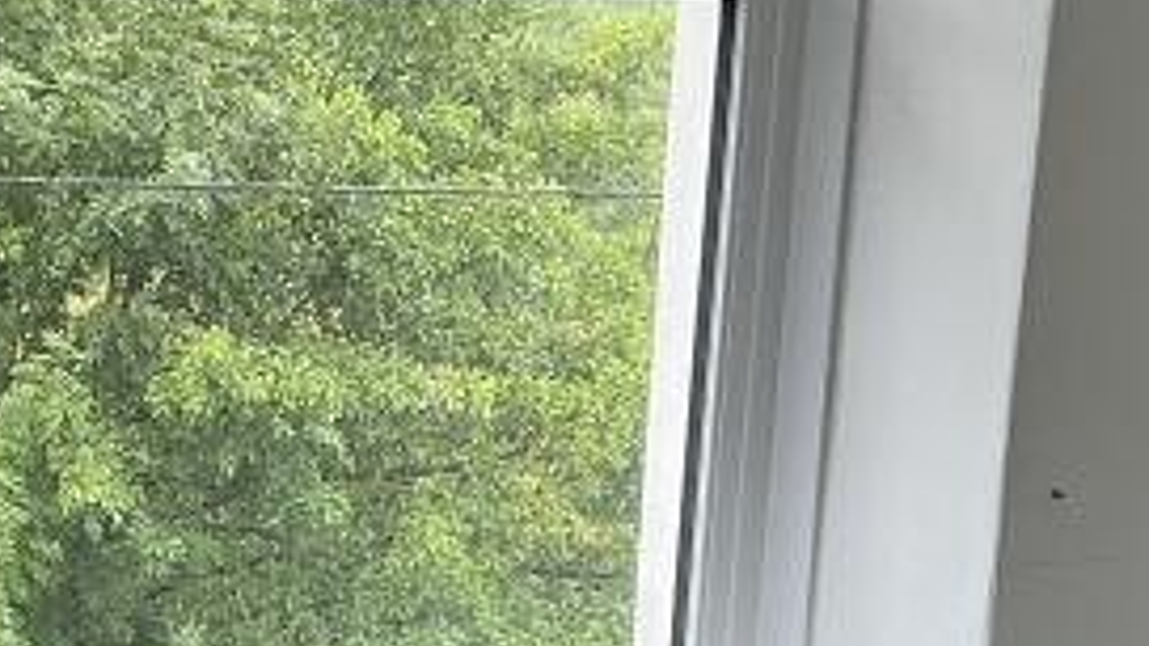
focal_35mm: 119
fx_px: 3626
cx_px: -63
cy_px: 629
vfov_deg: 10.1
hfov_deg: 17.5
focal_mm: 3
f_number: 1.8
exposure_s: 1/100
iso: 25
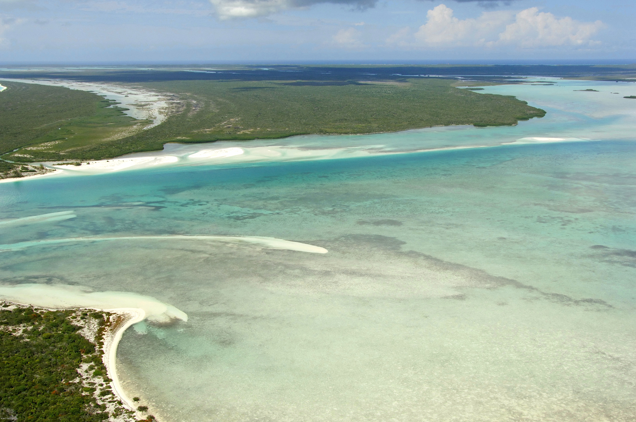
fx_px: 635
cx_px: 318
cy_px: 211
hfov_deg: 53.2
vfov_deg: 36.8
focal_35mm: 36
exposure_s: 1/1000
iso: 400
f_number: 9.5
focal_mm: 24
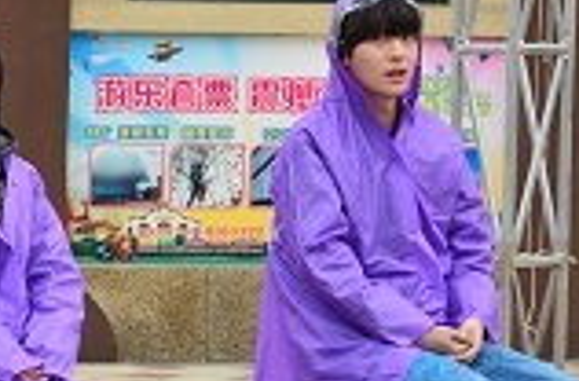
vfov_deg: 3.4
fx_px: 6380
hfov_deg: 5.2
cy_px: 172
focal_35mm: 398
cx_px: -18
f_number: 13
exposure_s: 1/160
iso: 800
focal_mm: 105
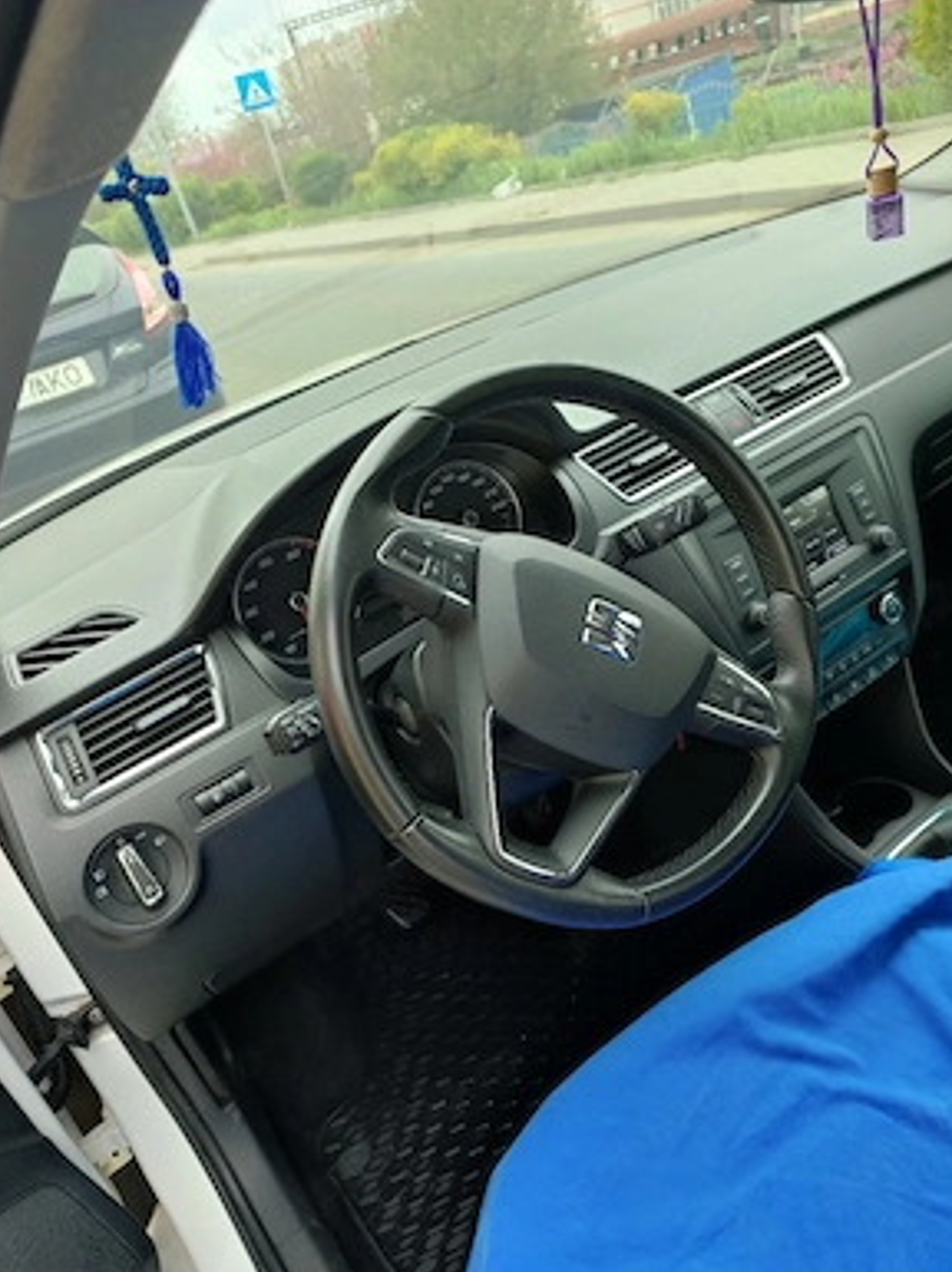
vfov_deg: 67.3
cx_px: 479
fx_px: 955
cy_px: 651
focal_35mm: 26
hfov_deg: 53.0
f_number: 1.9
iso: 115
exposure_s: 1/50
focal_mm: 6.04
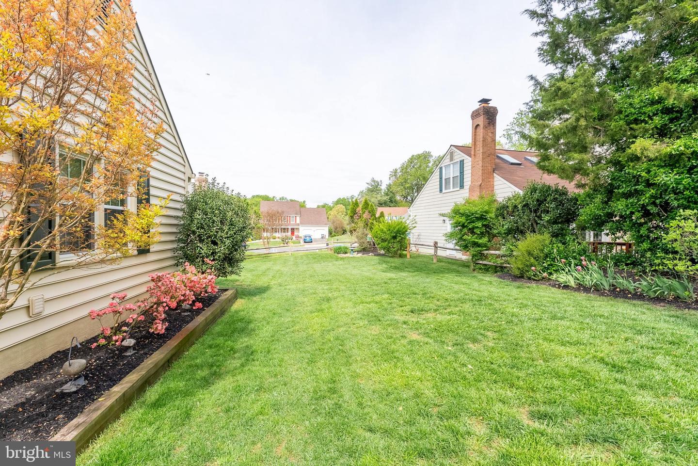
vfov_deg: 71.1
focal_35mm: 17
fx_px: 326
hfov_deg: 93.9
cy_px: 233
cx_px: 349
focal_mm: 16.8
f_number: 8
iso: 100
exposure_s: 1/640
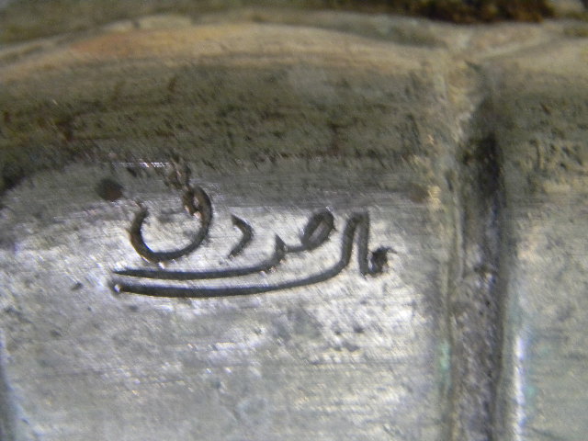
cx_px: 294
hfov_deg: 23.6
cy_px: 220
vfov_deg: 17.8
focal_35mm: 83
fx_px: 1410
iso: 400
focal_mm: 15.1
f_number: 4.5
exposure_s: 1/12
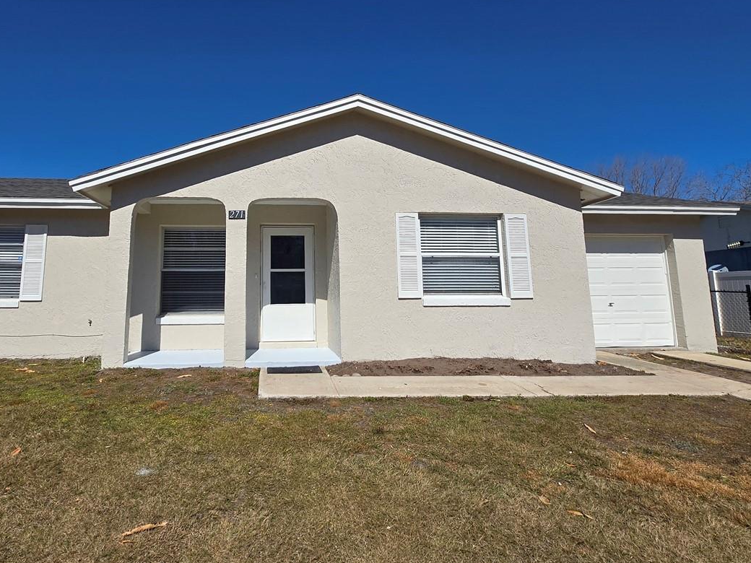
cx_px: 307
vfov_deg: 65.4
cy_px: 227
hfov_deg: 80.9
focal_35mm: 20
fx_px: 434
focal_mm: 1.7
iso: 25
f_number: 2.2
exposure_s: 1/2175
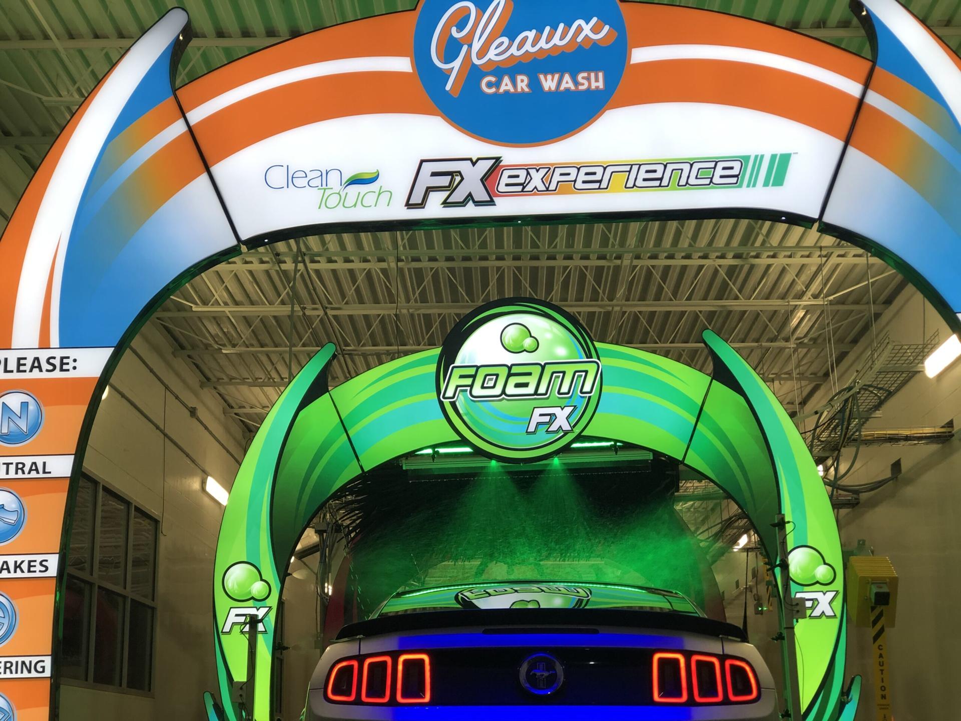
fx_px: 1582
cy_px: 360
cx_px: 480
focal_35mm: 57
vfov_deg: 25.7
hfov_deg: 33.8
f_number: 2.8
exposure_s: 1/120
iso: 80
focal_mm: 6.6
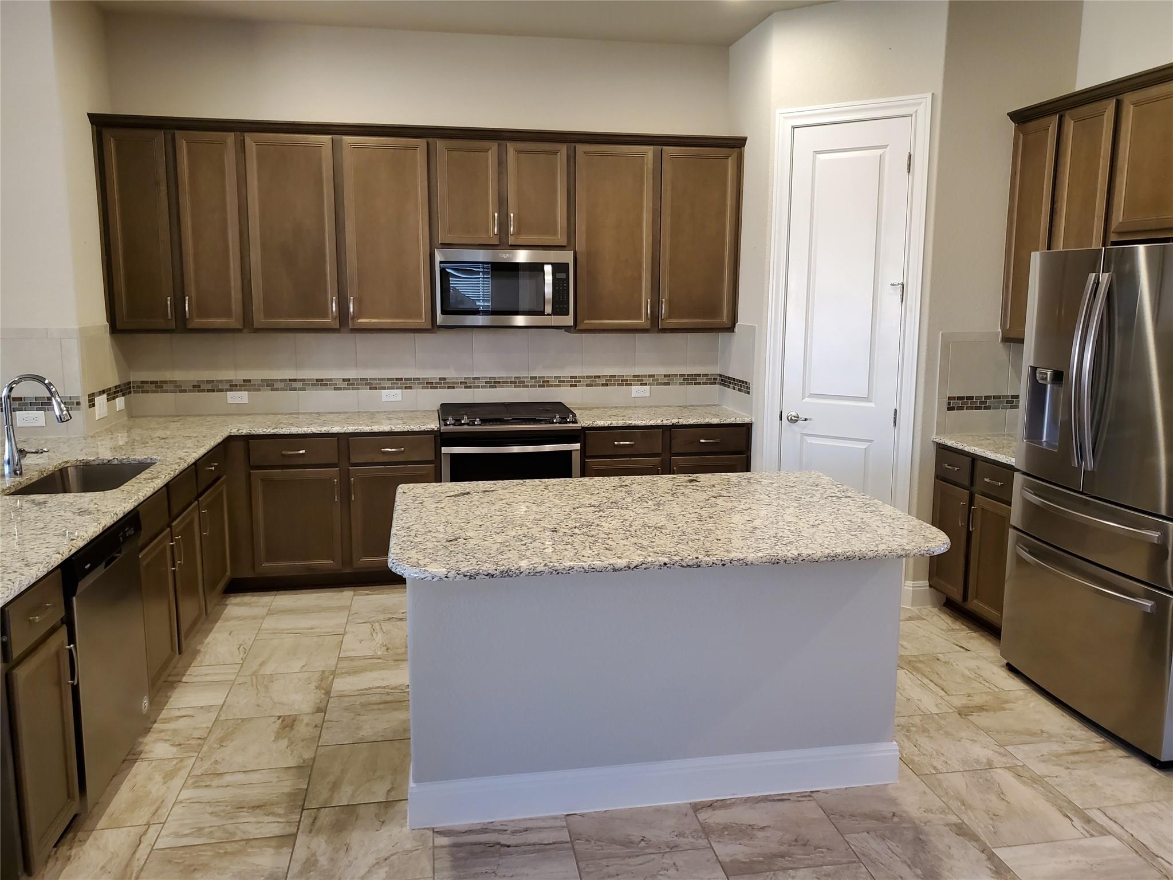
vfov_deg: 53.1
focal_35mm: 26
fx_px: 881
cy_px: 440
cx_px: 586
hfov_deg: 67.3
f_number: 1.5
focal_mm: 4.3
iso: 200
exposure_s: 1/59
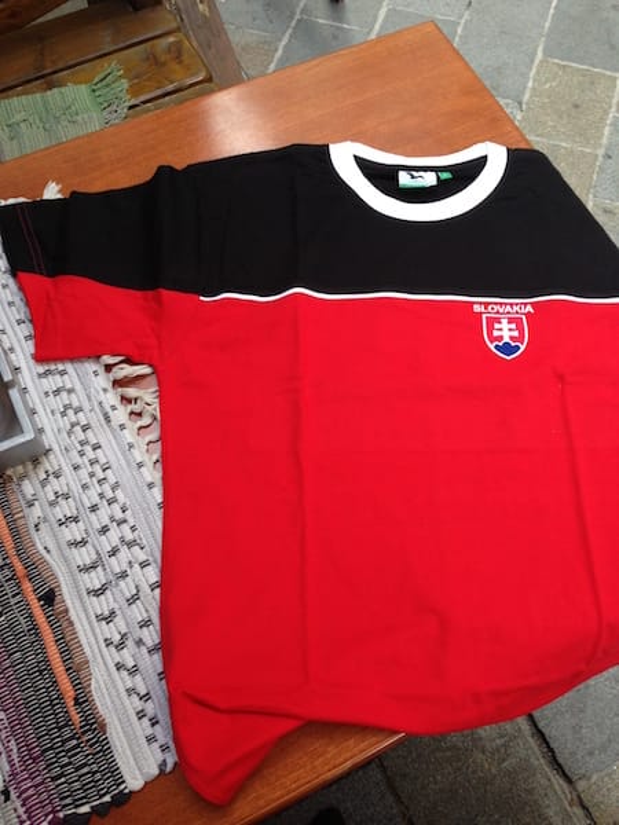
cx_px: 310
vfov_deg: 55.4
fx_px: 787
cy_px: 412
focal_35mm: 33
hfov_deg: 42.9
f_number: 2.4
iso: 64
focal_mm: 4.13
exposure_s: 1/20
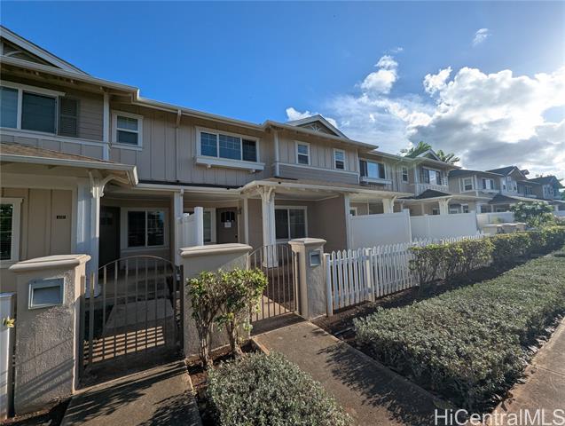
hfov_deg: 106.1
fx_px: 213
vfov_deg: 90.1
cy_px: 213
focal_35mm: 13
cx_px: 282
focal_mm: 1.95
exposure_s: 1/1634
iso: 30
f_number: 2.2
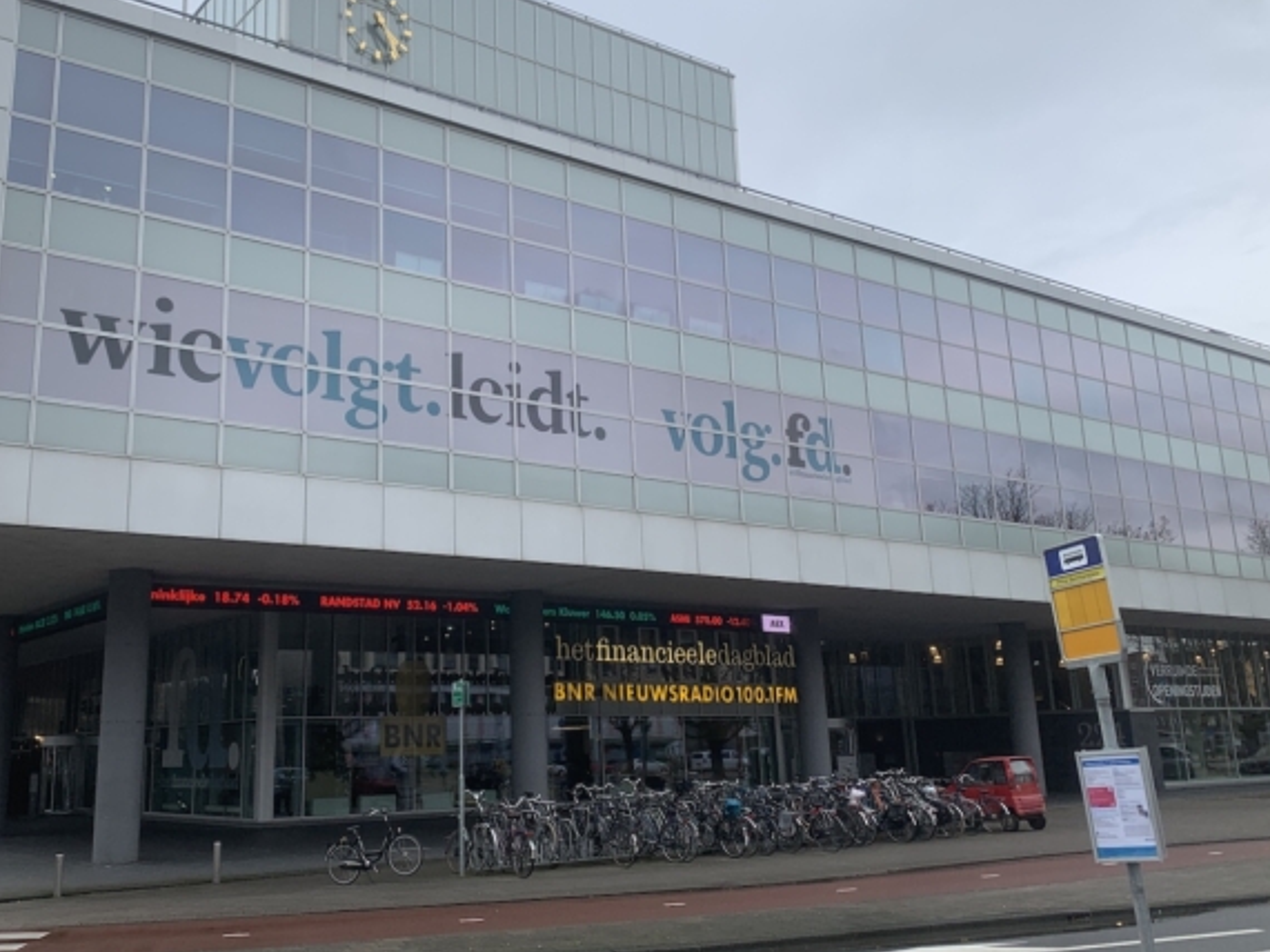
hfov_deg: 52.3
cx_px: 512
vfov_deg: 40.6
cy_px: 432
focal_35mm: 35
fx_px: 1284
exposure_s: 1/476
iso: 25
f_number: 1.8
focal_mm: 4.25
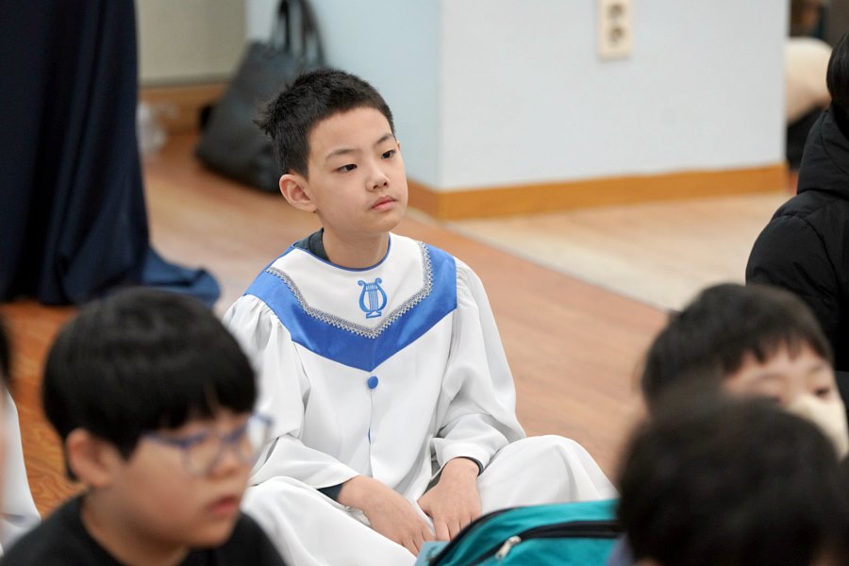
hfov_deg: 10.3
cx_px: 424
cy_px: 283
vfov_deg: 6.9
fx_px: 4716
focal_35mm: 200
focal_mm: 200
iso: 2500
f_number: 4
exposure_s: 1/250
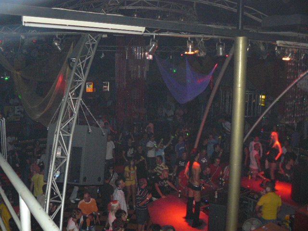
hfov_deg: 51.4
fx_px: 320
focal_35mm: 36
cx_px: 154
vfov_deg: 39.7
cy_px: 116
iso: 400
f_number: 2.8
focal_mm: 6
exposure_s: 1/25
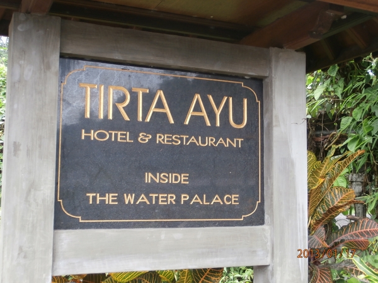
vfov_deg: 30.9
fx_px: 513
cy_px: 142
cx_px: 189
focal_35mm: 47
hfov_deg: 40.4
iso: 100
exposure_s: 1/50
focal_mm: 8.29
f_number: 4.2
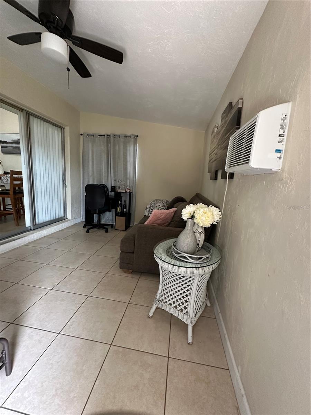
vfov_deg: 102.1
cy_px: 208
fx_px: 168
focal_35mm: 14
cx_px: 156
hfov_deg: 85.7
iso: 500
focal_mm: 2.22
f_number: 2.2
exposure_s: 1/60
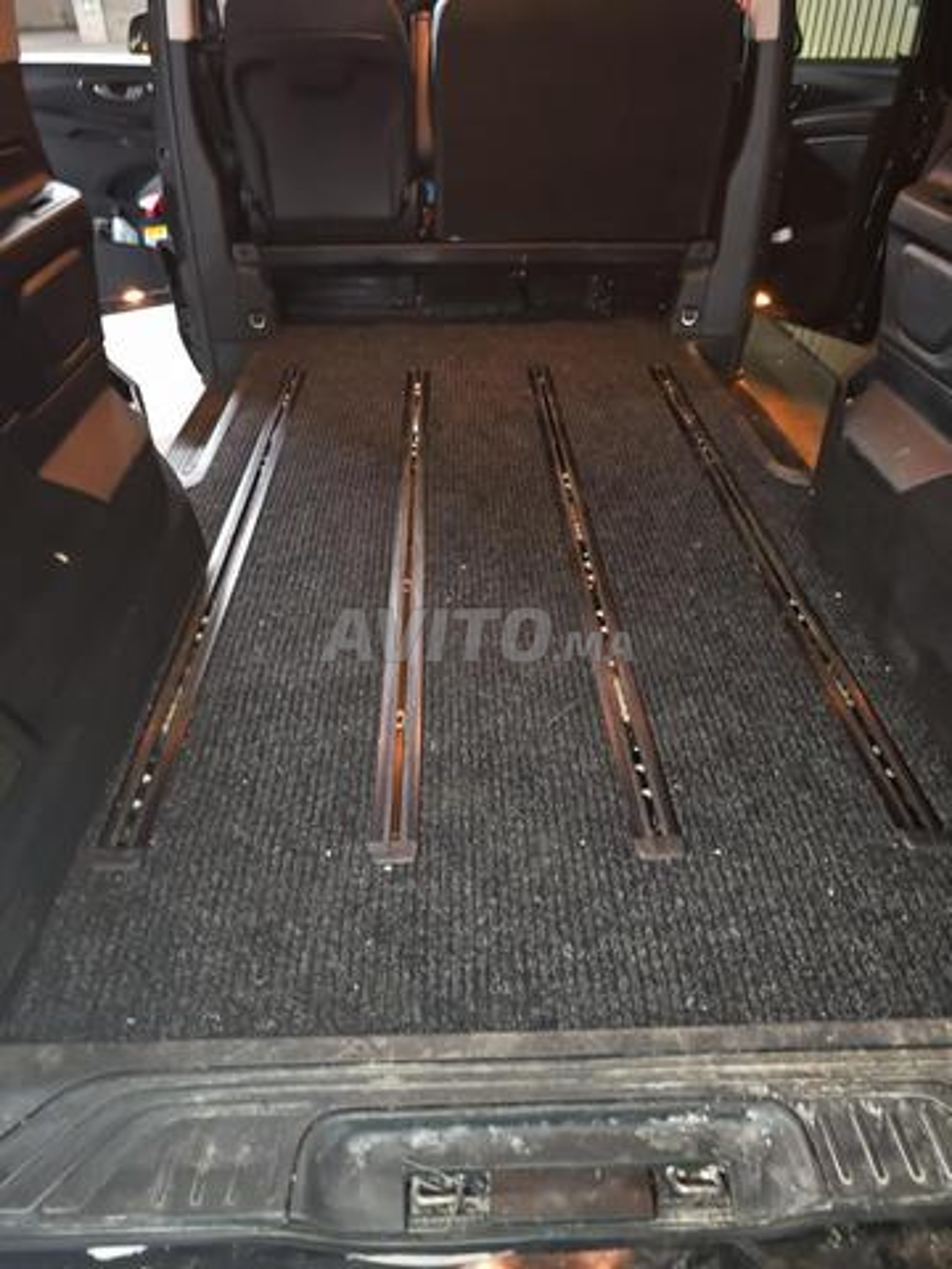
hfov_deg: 56.8
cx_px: 476
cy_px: 634
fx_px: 880
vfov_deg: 71.6
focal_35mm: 24
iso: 800
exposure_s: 1/17
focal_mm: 6.83
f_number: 1.4
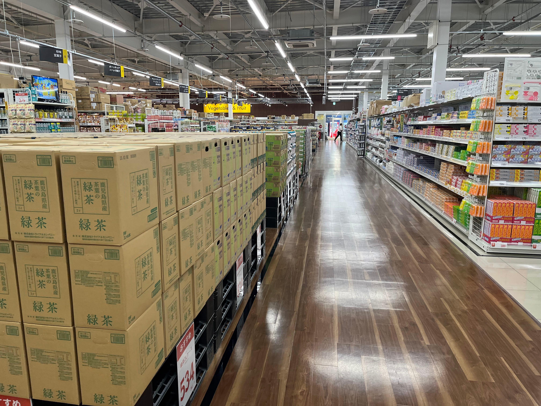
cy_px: 203
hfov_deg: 67.3
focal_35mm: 26
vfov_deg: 53.1
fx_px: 406
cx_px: 270
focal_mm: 5.1
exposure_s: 1/111
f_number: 1.6
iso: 125
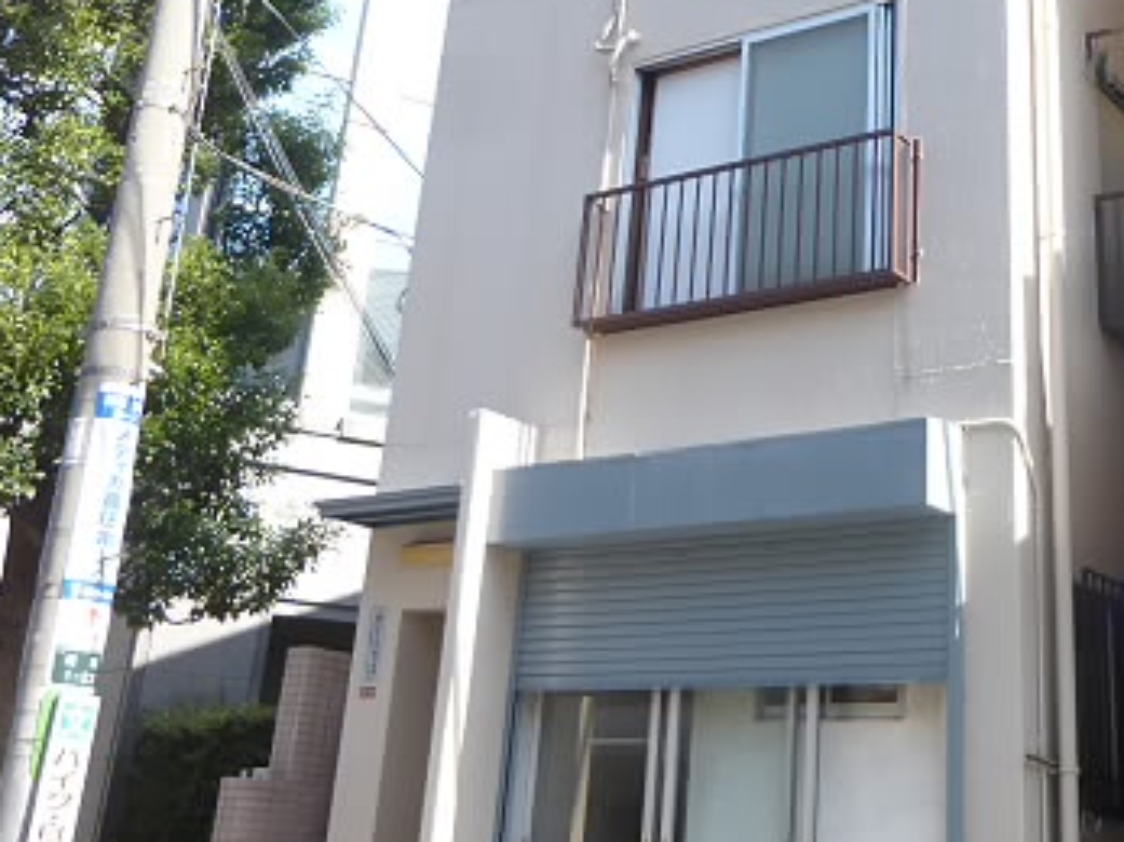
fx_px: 1558
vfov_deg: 29.4
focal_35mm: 48
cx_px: 832
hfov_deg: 38.7
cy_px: 139
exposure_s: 1/400
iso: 100
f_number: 3.1
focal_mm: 4.5
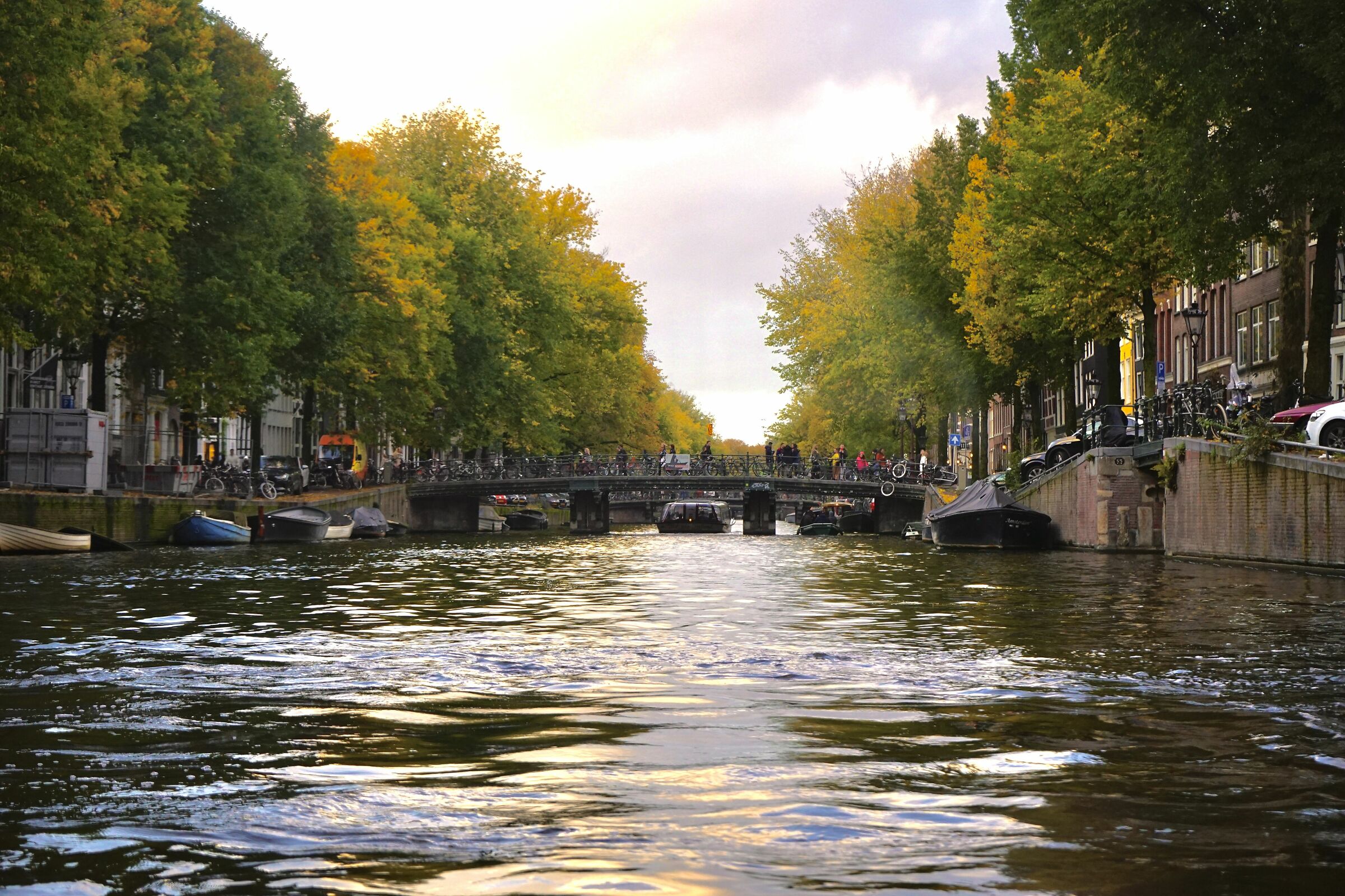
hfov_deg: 28.8
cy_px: 448
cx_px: 672
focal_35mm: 70
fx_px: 2615
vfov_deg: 19.5
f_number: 5.6
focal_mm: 70
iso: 1000
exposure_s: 1/250
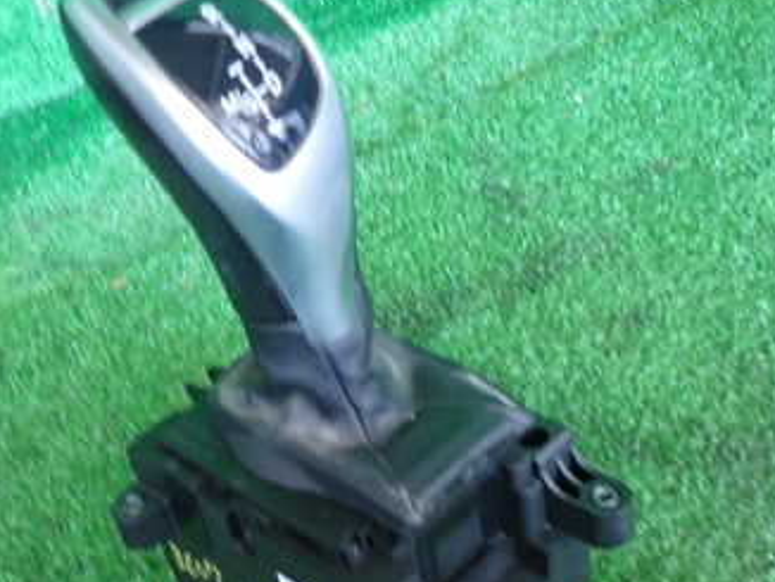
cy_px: 387
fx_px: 1031
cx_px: 364
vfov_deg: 31.3
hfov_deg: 41.2
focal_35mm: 46
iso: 400
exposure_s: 1/30
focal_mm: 4.5
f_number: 2
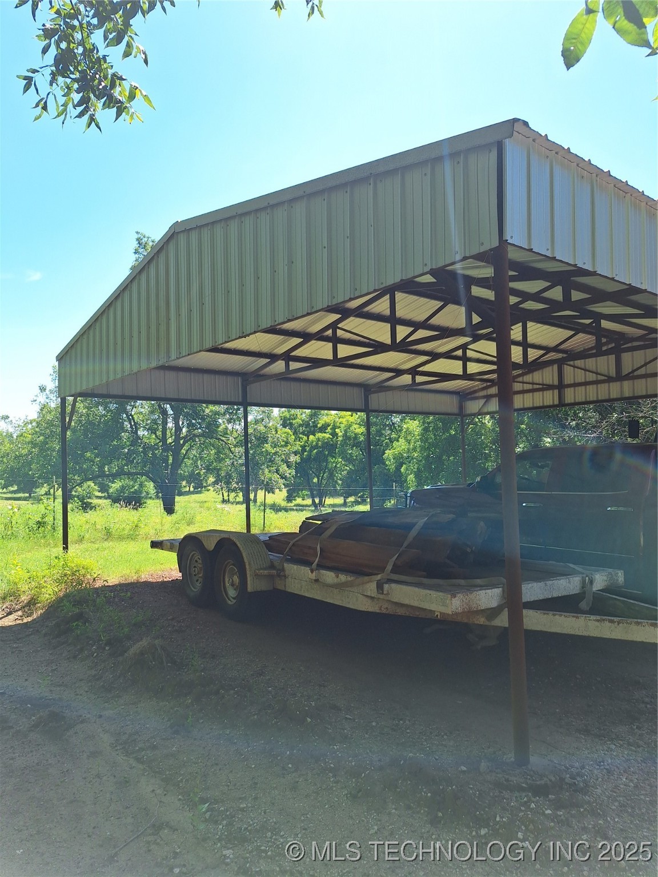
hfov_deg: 58.9
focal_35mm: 23
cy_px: 438
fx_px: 583
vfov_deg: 73.9
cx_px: 329
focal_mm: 5.54
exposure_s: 1/1304
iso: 40
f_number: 1.8
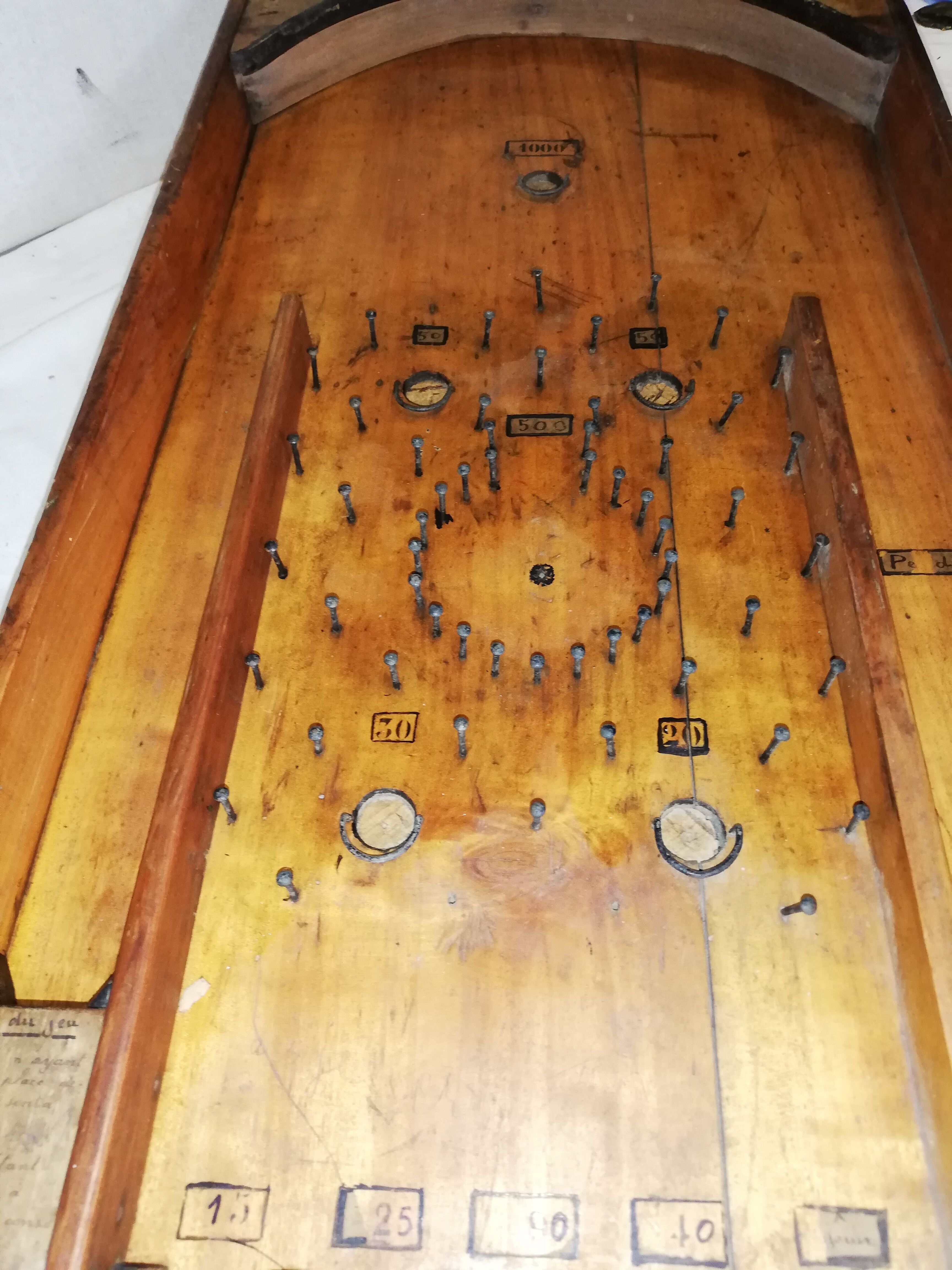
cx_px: 476
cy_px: 635
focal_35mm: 26
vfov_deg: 67.3
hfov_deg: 53.1
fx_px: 953
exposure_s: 1/33.3
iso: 320
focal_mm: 3.81
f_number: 2.2
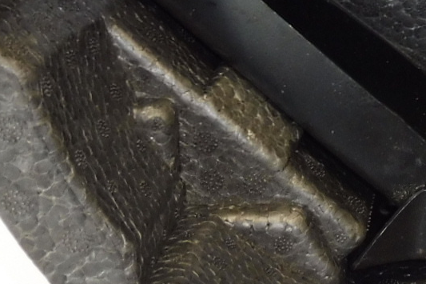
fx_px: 1136
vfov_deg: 13.8
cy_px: -56
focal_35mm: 96
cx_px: 578
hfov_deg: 19.4
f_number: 3.5
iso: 200
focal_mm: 4.3
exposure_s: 1/60
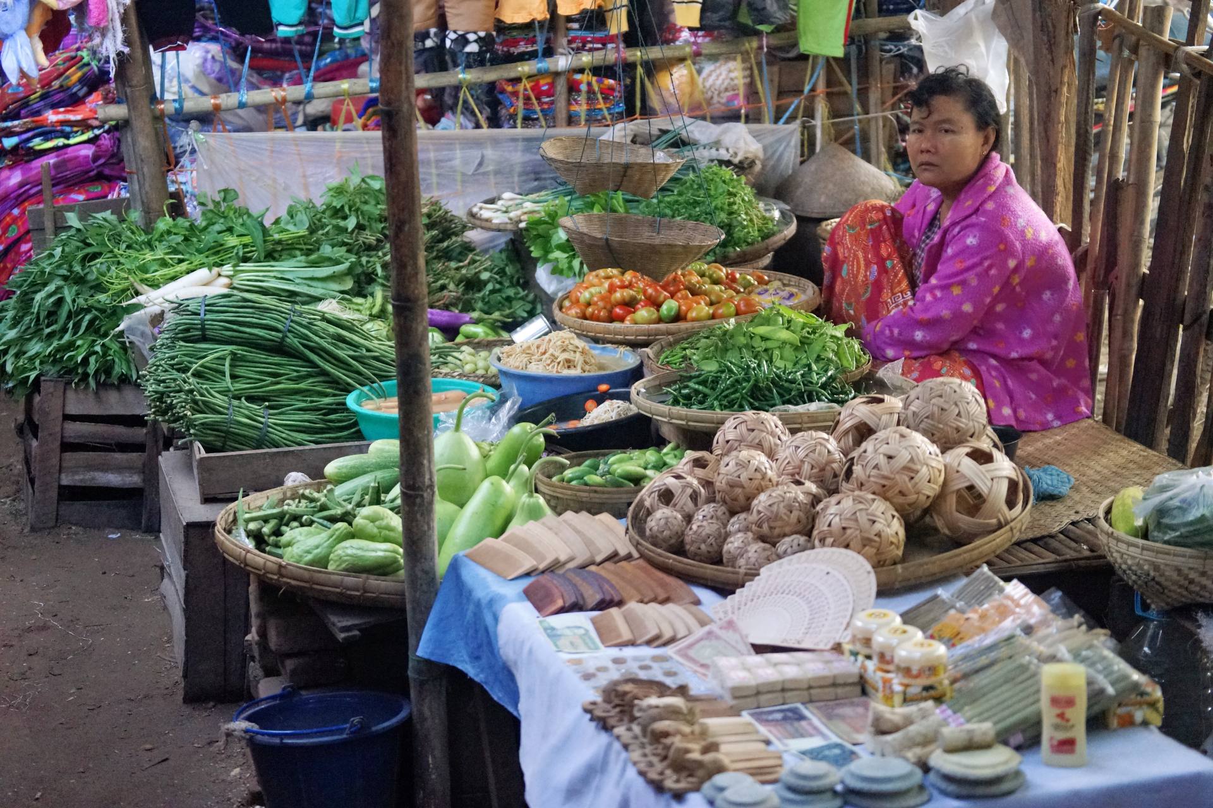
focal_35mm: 70
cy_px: 404
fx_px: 2358
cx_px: 606
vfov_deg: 19.5
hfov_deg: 28.8
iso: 4000
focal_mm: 70
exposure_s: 1/160
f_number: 4.5
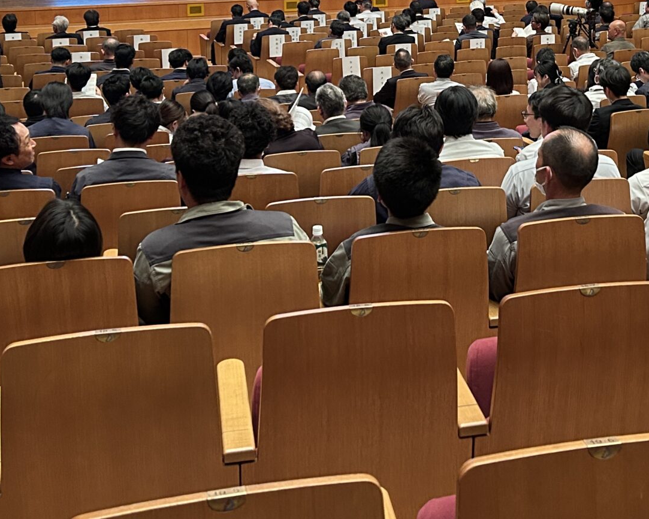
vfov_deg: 24.2
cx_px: 447
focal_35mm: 60
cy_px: -8
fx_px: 1152
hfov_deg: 31.1
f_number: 1.5
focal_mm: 5.7
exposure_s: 1/40
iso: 400
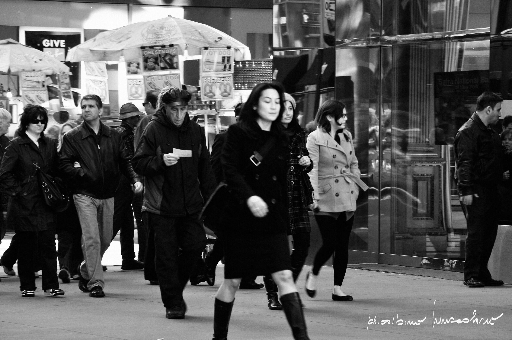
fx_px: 2472
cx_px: 256
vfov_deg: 7.9
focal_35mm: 174
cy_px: 170
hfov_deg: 11.8
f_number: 8
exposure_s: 1/80
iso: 200
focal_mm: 116
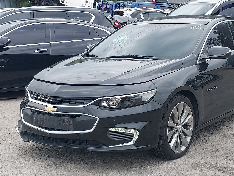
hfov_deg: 53.5
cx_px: 144
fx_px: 230
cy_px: 84
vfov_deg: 41.8
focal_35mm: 34
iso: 40
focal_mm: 4.6
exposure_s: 1/304
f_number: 1.8
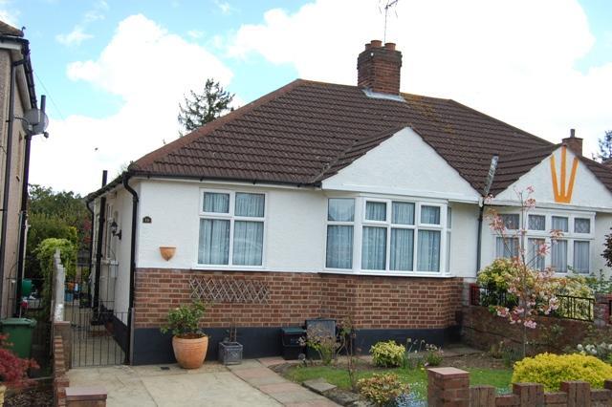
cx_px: 306
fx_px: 663
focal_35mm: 39
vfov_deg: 34.2
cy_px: 204
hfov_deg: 49.6
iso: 200
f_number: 7.1
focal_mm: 26
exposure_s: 1/200
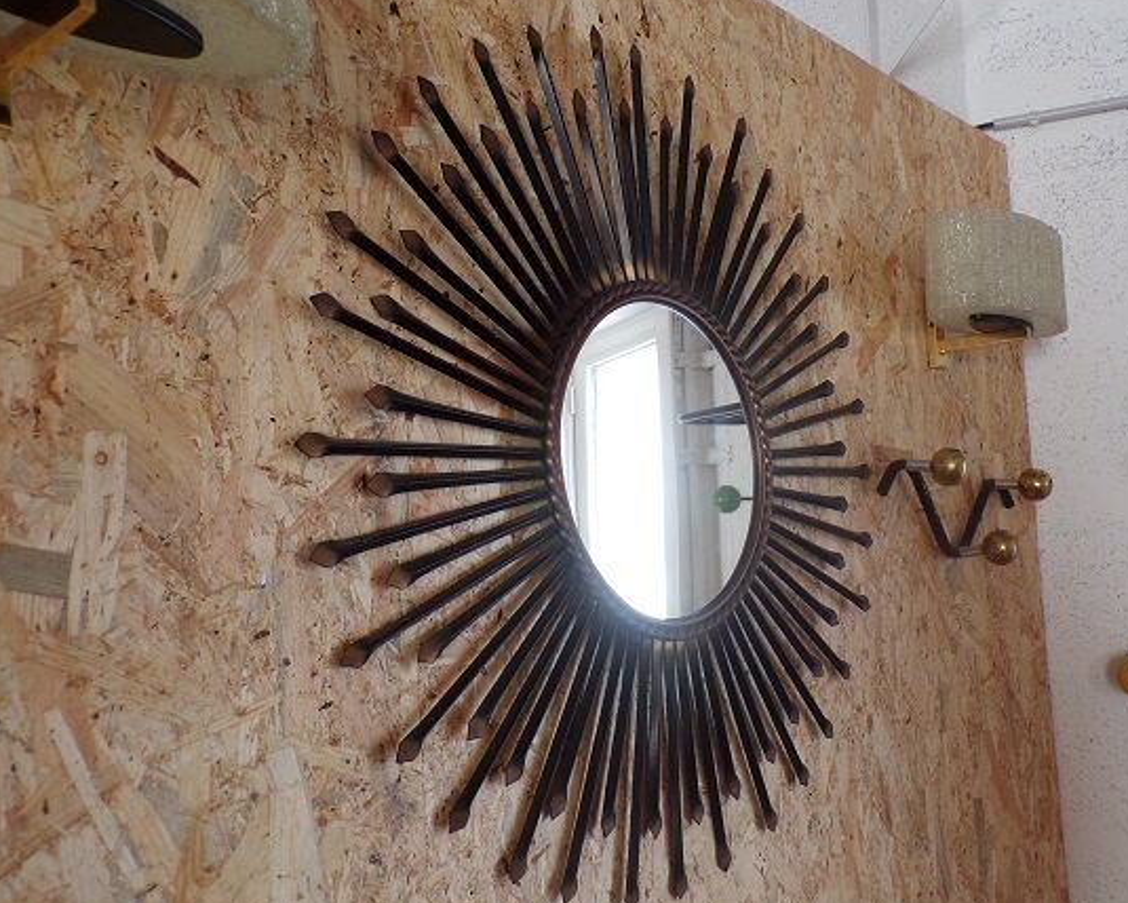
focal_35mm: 35
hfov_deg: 51.5
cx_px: 592
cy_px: 462
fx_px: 1168
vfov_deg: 42.2
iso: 163
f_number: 3.2
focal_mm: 5.8
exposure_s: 1/40
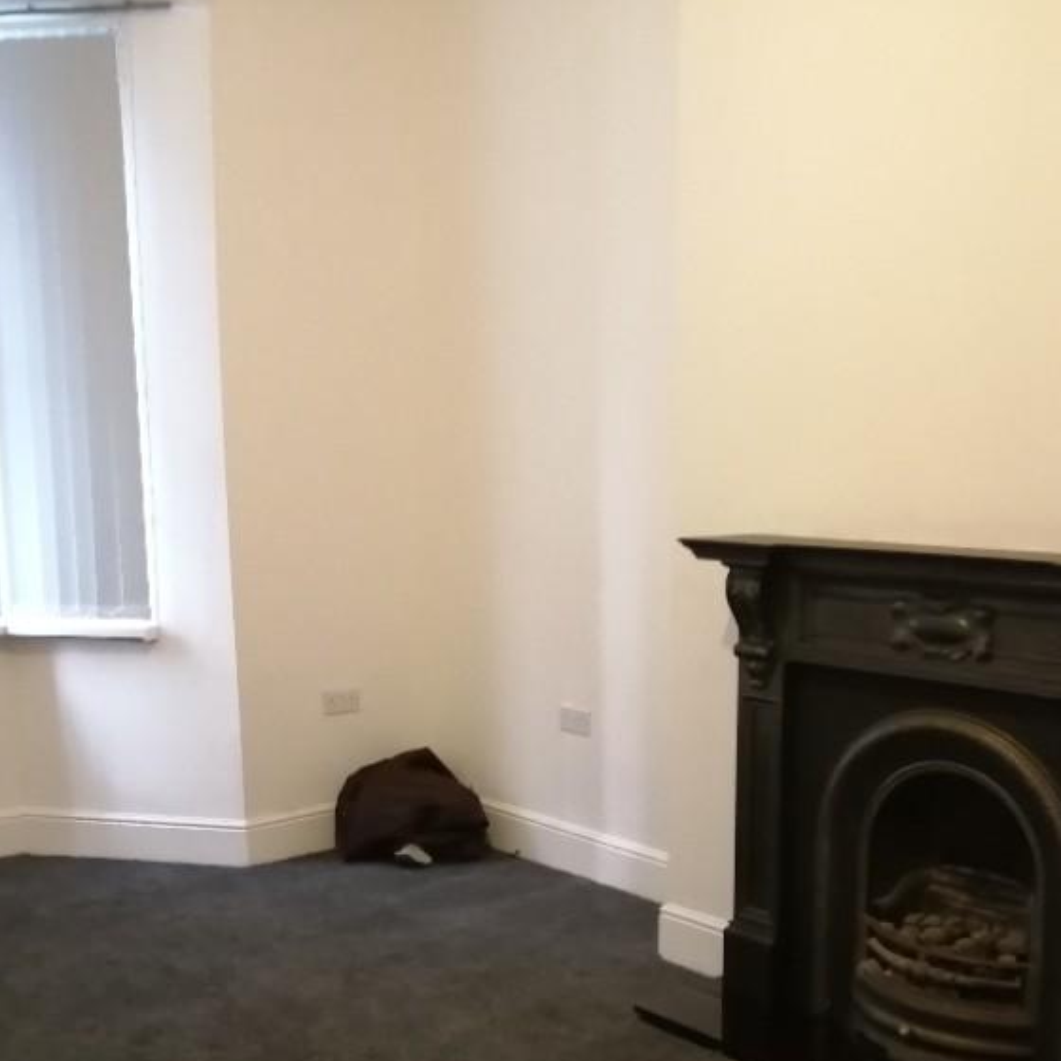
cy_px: 695
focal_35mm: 42
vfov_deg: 39.6
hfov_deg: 40.0
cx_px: 591
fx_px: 1456
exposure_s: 1/33.3
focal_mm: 3.6
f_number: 1.8
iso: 500
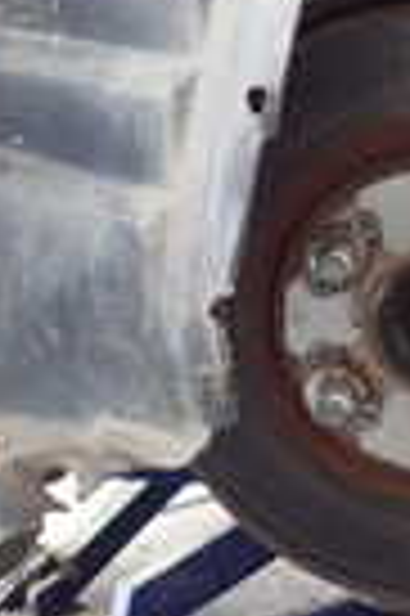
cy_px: 81
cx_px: -68
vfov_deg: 17.7
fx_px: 1952
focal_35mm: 114
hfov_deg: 11.8
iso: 200
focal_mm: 4.5
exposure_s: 1/60
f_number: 2
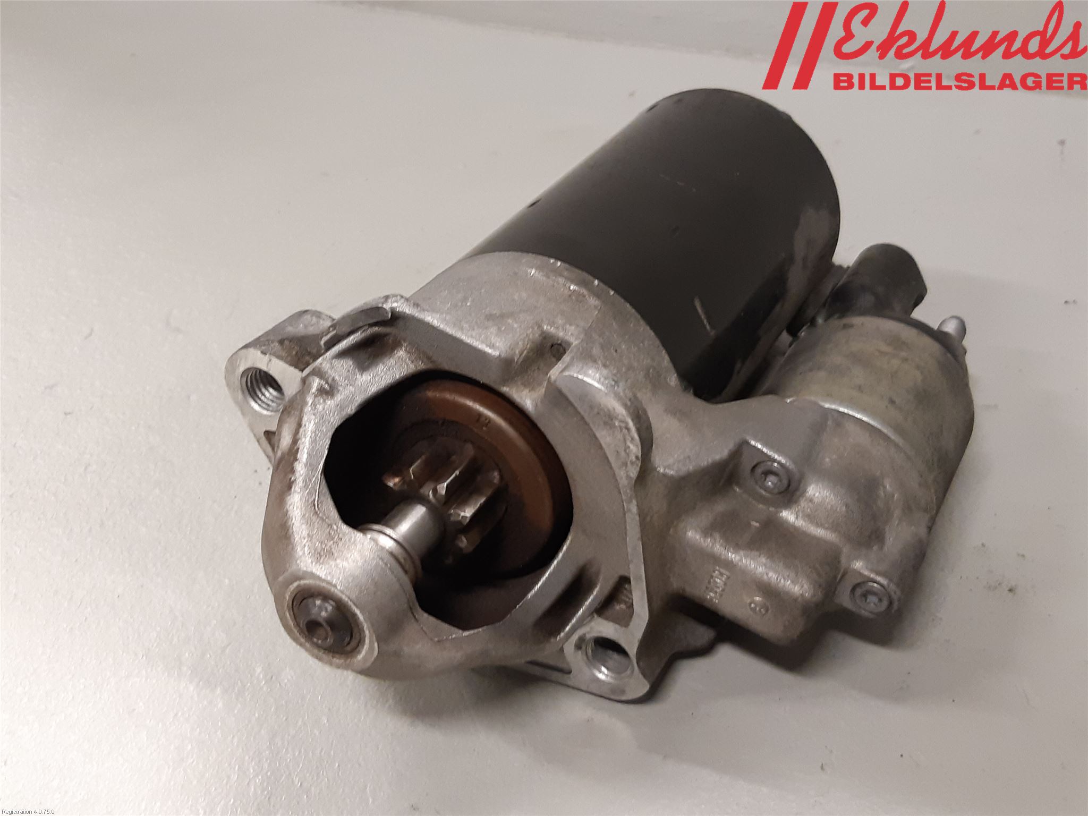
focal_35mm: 26
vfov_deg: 53.1
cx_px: 544
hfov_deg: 67.3
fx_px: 817
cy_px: 408
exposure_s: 1/50
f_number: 1.7
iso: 200
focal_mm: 3.93
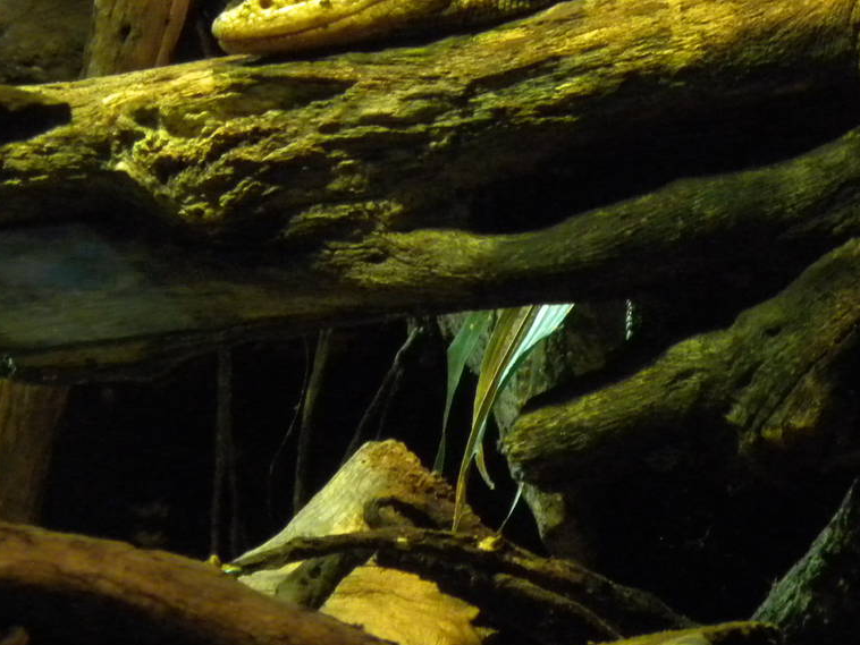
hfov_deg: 9.3
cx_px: 715
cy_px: -27
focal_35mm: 211
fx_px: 5244
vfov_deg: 7.0
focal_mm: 17.7
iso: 400
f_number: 5.1
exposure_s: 1/11
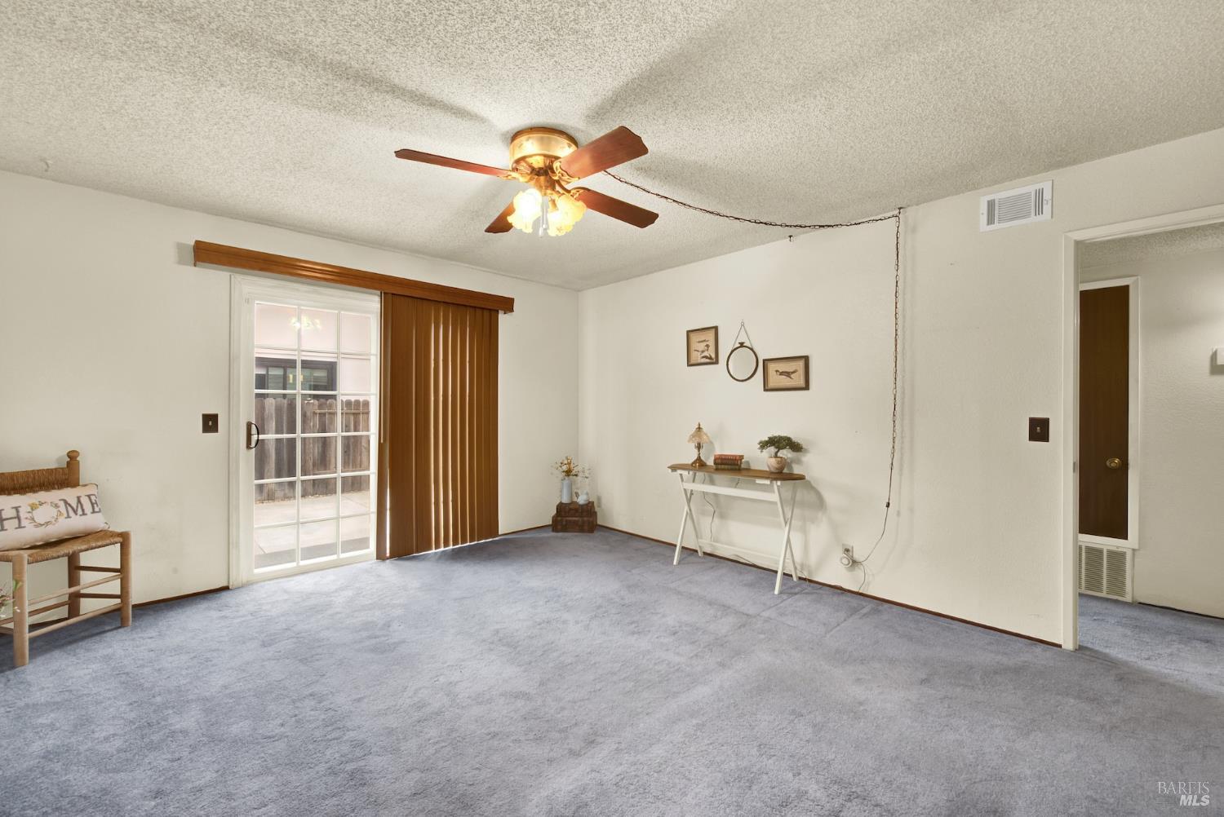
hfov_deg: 104.2
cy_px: 408
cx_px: 612
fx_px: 476
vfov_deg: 81.3
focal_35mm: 14
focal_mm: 14
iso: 100
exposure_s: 1/2
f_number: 14
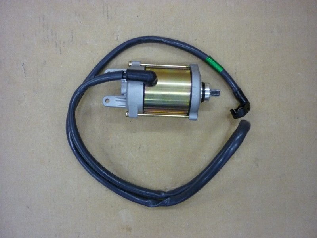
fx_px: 302
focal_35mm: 33
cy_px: 119
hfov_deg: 55.4
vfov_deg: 42.9
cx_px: 158
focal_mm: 5.5
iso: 400
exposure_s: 1/20
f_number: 2.8
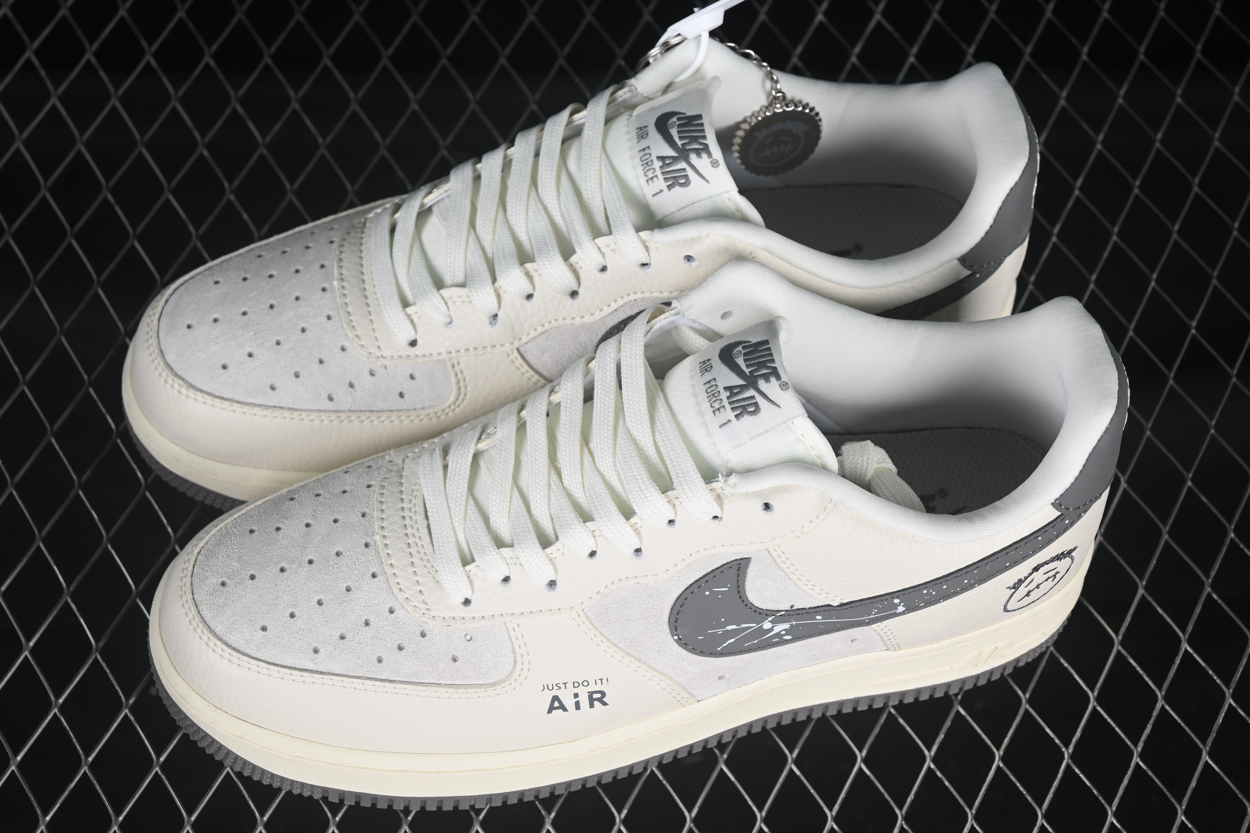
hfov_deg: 27.0
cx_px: 625
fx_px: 2604
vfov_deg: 18.2
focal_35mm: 75
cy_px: 416
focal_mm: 50
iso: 160
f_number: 7.1
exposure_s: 1/80
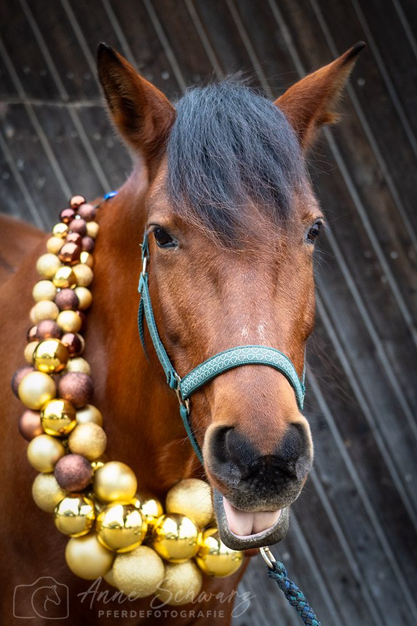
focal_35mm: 56
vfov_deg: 35.6
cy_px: 313
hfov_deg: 24.2
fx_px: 973
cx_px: 208
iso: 1250
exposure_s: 1/160
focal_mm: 56
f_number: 4
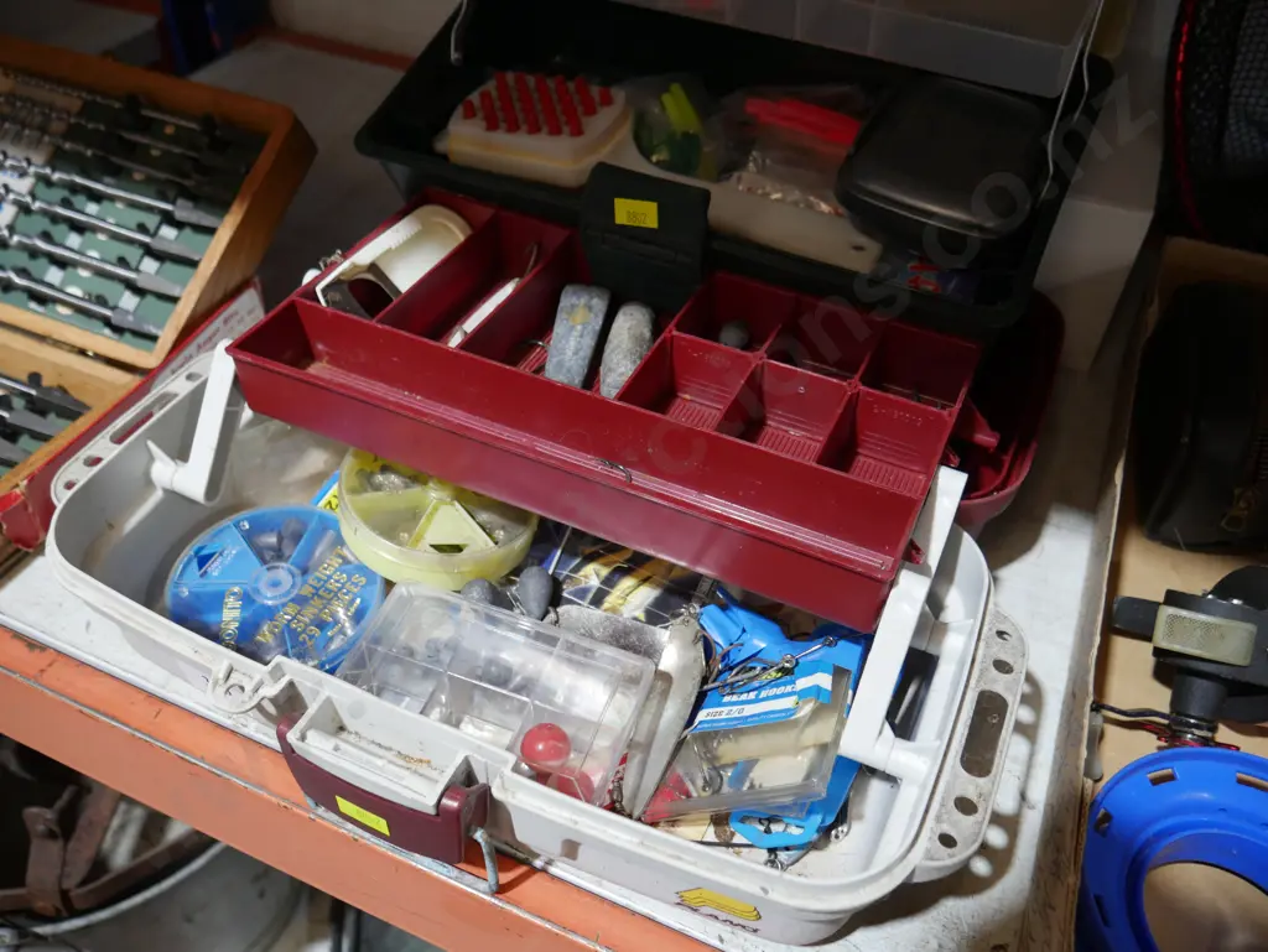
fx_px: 1026
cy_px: 476
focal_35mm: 28
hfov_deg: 63.4
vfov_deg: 49.8
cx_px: 634
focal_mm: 14
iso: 400
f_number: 3.5
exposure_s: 1/60
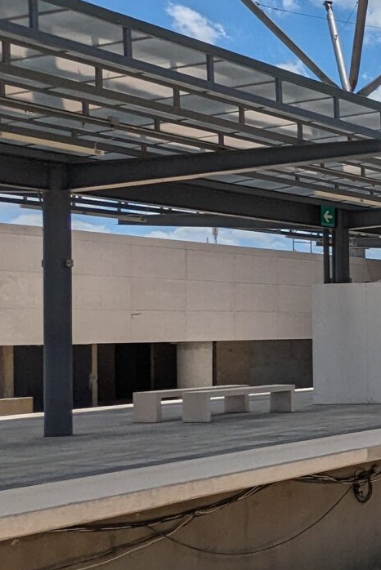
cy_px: 305
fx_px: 967
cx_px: 858
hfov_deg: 15.3
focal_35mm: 61
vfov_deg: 32.9
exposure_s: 1/3096
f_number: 2.2
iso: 44
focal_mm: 2.35
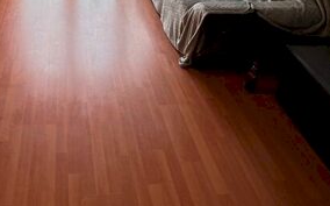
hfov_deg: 54.3
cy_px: -73
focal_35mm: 34
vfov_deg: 29.0
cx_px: 85
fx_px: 306
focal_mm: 1.57
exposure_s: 1/99
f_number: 1.8
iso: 32
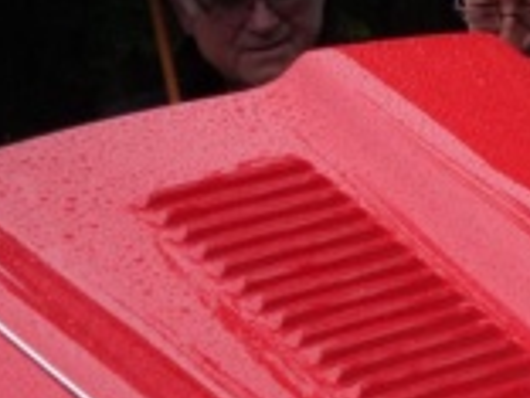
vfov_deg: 4.1
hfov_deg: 5.4
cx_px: 693
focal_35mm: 363
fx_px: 5558
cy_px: -46
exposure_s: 1/100
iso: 160
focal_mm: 20.2
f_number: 5.1
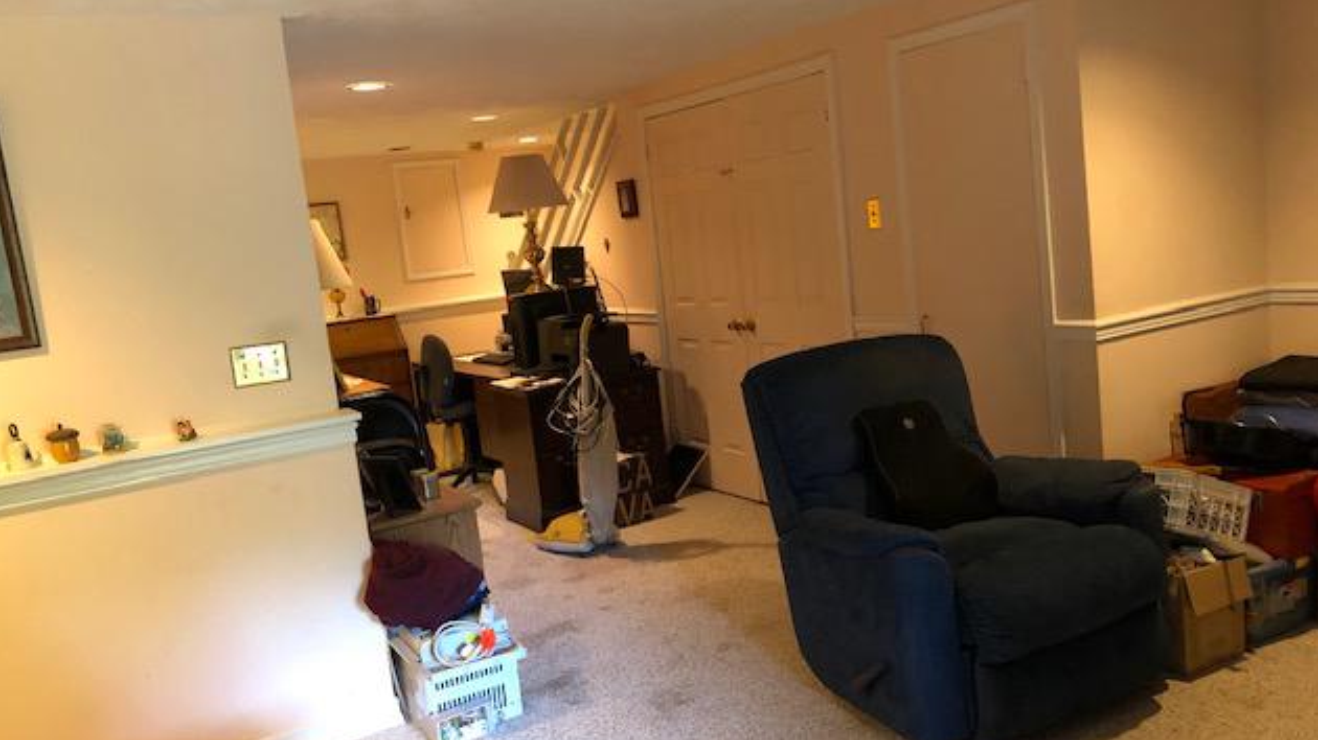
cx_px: 661
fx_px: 1083
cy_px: 395
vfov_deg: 37.7
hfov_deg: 62.6
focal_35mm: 31
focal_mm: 4
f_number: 1.8
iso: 80
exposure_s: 1/7
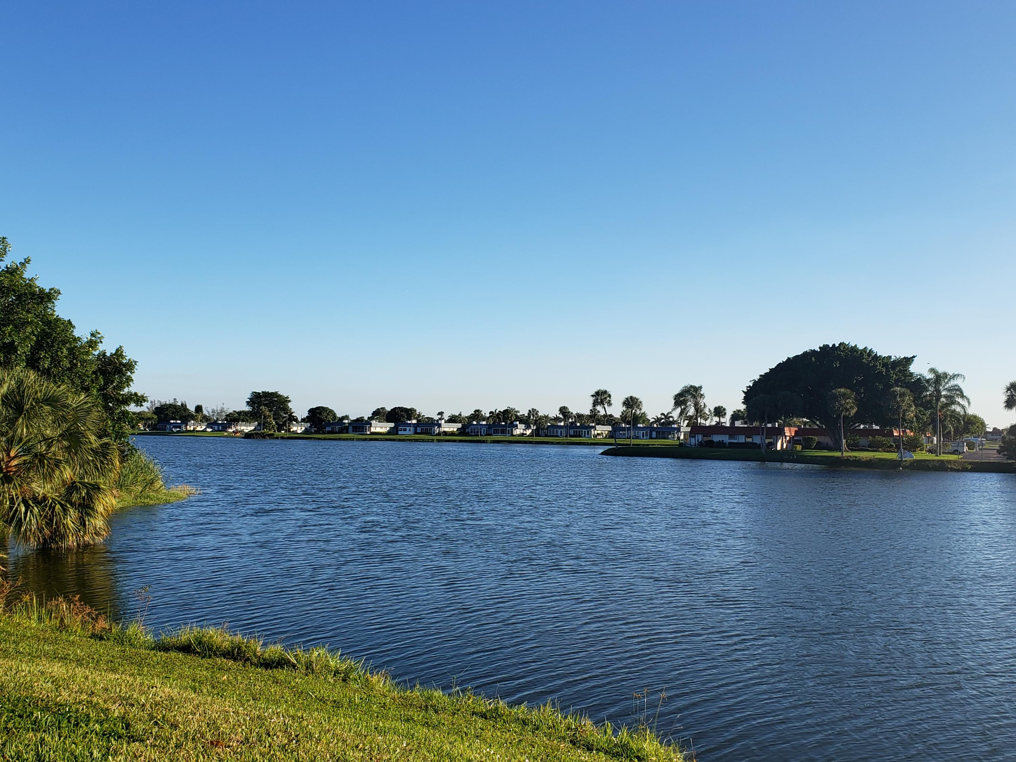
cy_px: 381
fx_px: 763
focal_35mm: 26
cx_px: 508
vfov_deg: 53.1
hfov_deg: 67.3
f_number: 2.4
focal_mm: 4.3
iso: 50
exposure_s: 1/1148
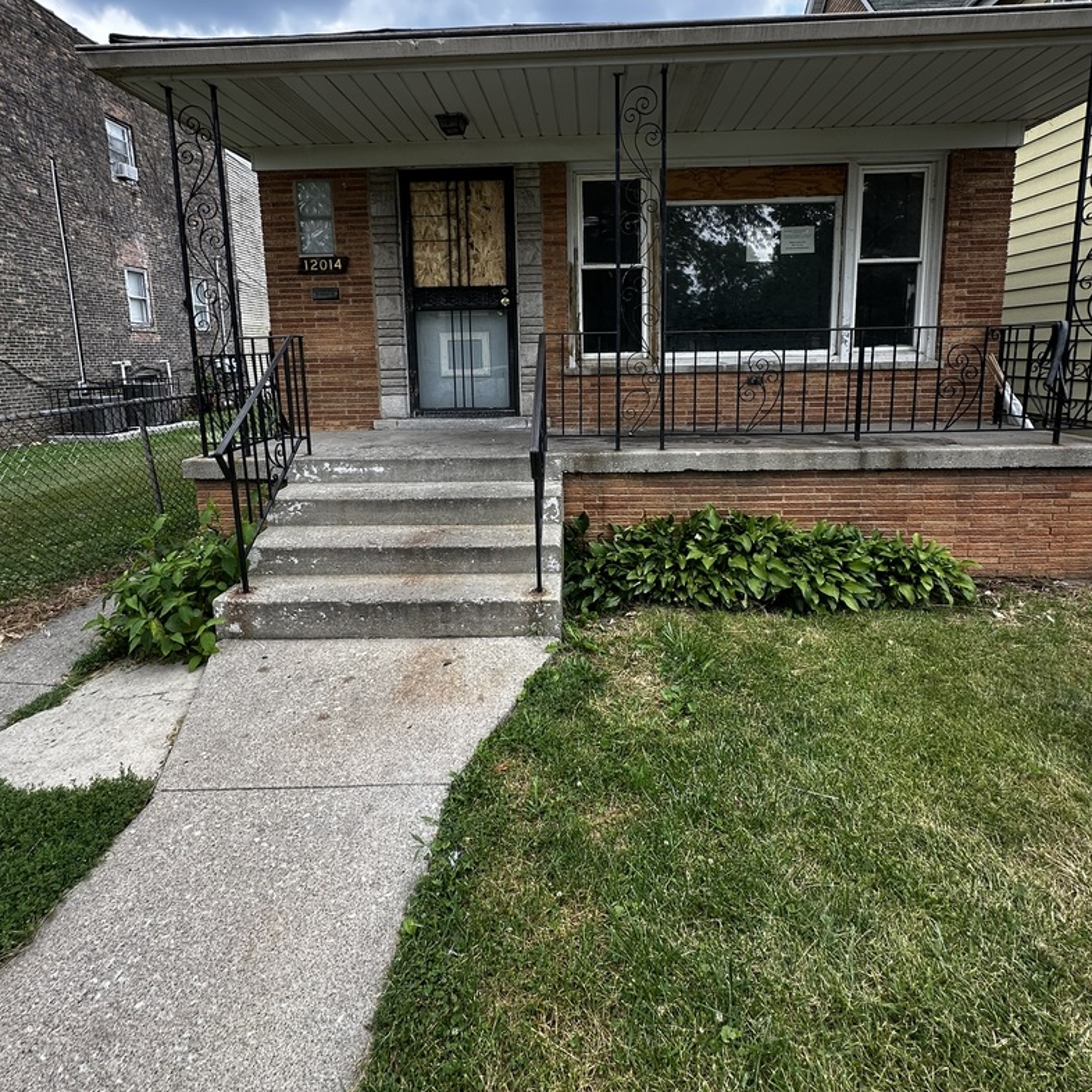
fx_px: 607
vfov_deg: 83.0
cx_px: 549
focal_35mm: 17
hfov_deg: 84.0
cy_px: 440
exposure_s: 1/321
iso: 40
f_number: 2.2
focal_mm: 2.22
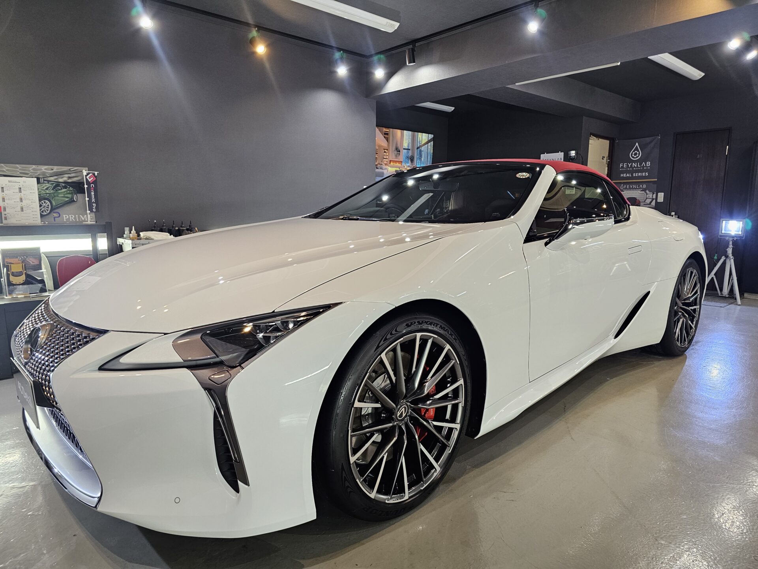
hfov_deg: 73.9
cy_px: 284
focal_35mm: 23
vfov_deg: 58.9
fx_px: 504
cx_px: 379
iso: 200
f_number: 1.7
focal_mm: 6.3
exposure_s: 1/100
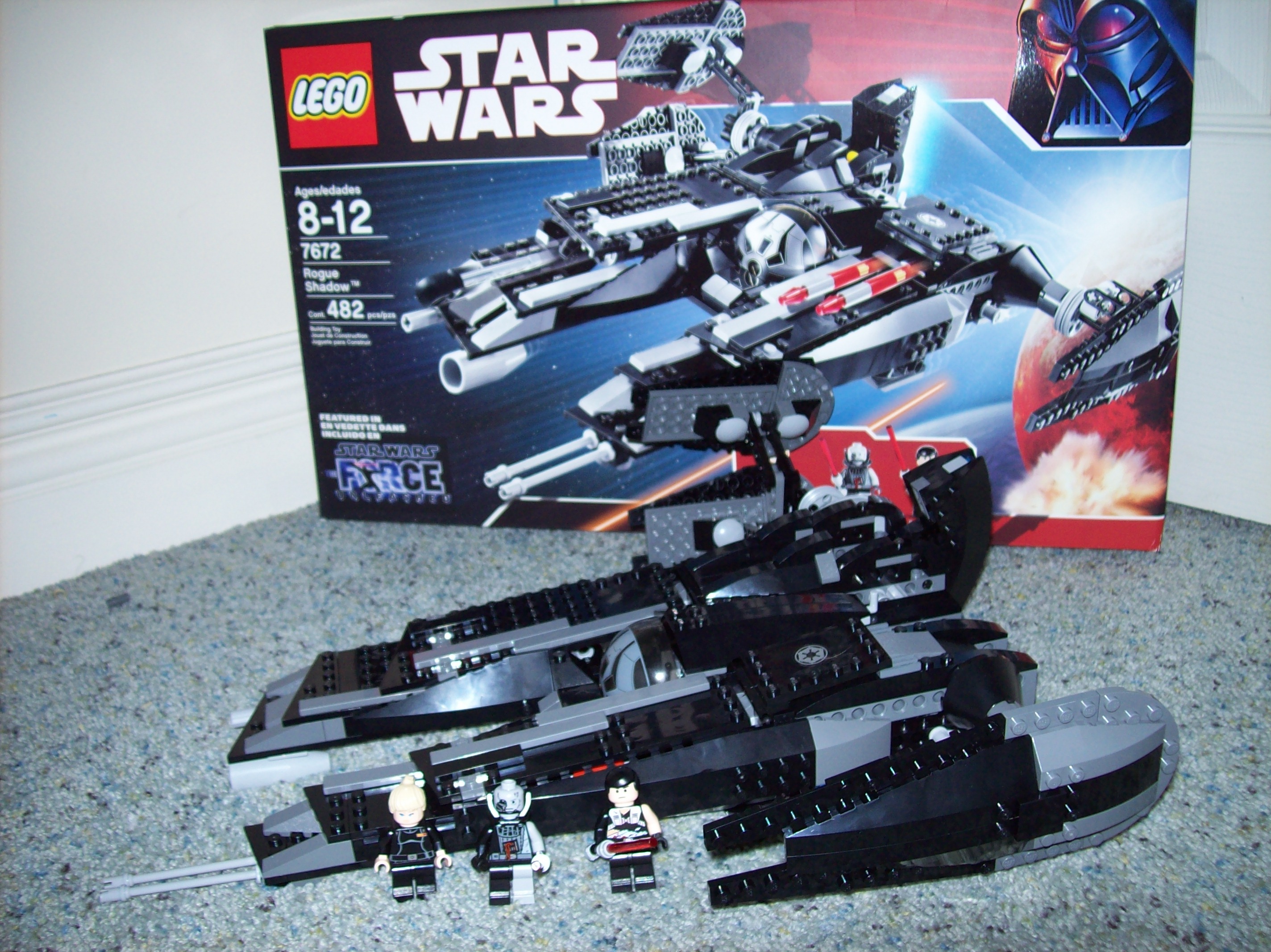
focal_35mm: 36
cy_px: 476
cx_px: 636
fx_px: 1321
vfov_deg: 39.6
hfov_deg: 51.4
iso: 80
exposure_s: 1/64
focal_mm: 6
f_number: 2.7
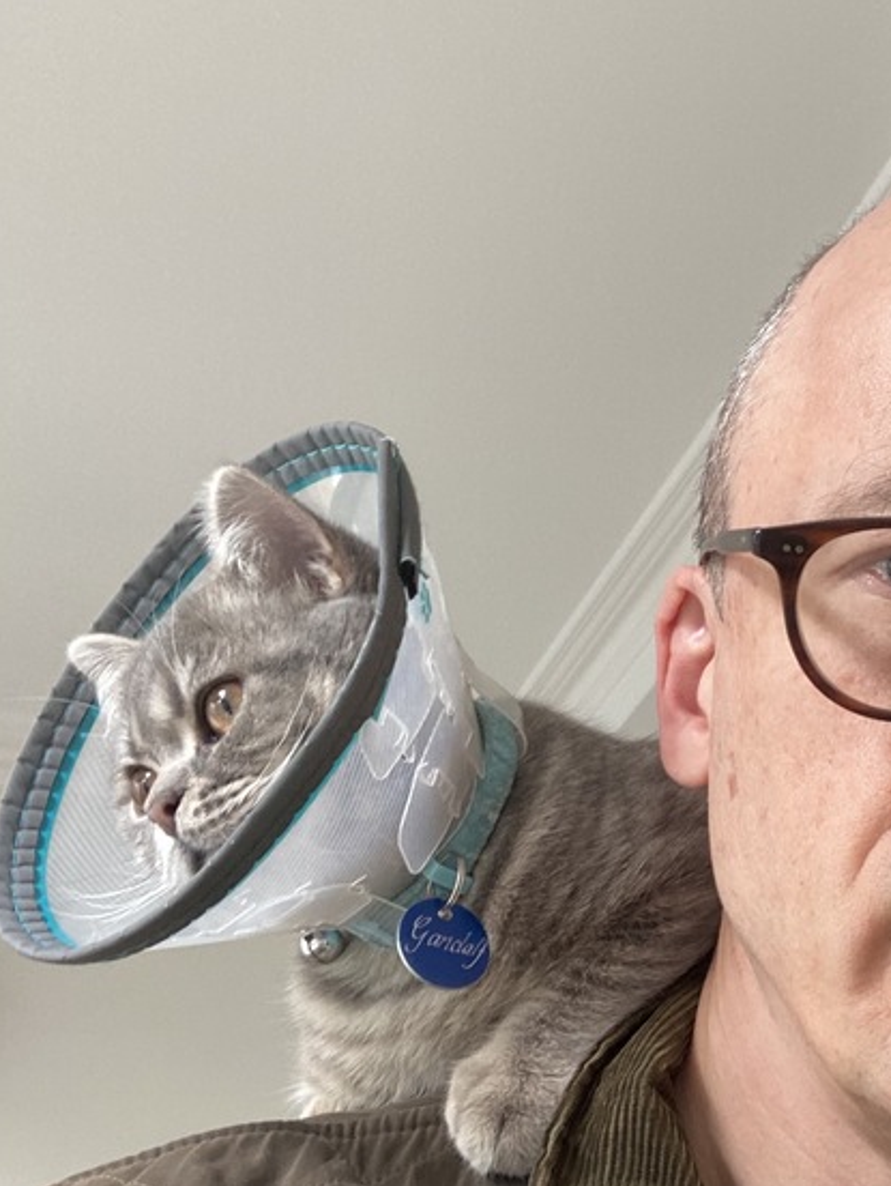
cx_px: 730
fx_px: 1850
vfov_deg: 35.4
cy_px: 685
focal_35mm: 54
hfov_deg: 26.5
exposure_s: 1/60
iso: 80
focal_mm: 2.87
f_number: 2.2
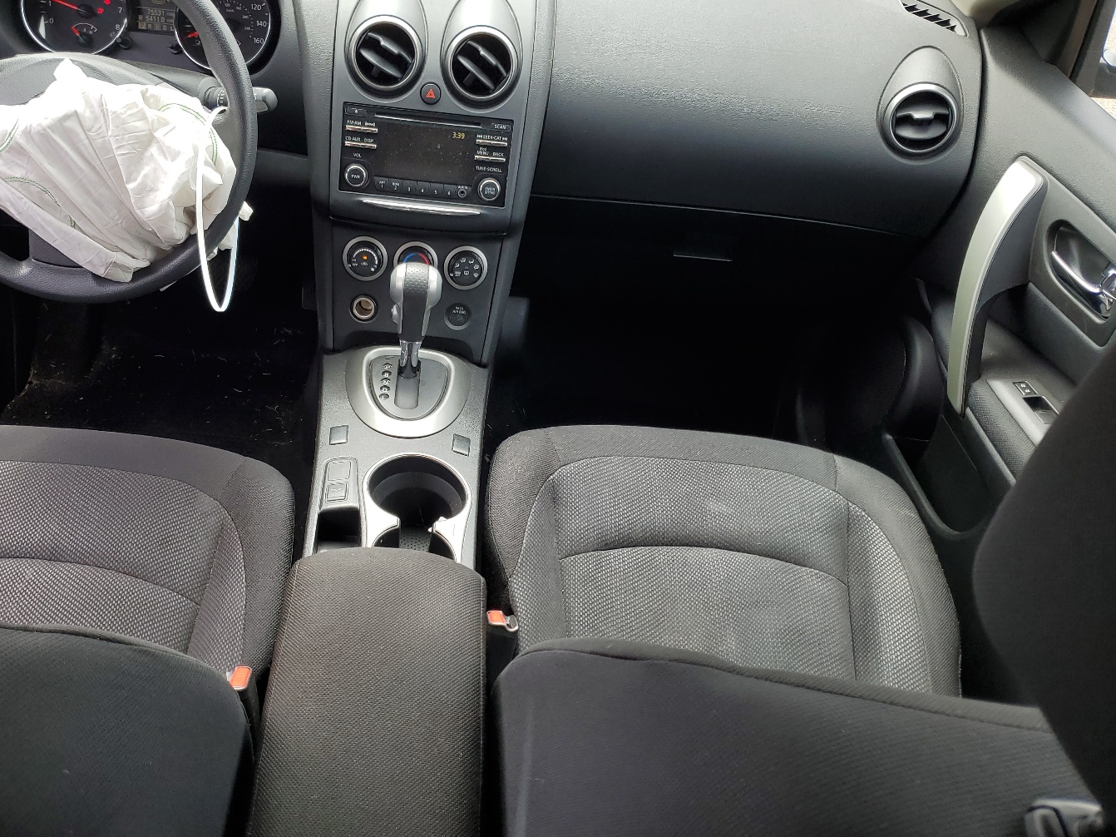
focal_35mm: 31
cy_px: 375
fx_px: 999
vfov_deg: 45.4
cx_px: 456
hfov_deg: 58.0
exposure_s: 1/345
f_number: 1.5
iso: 50
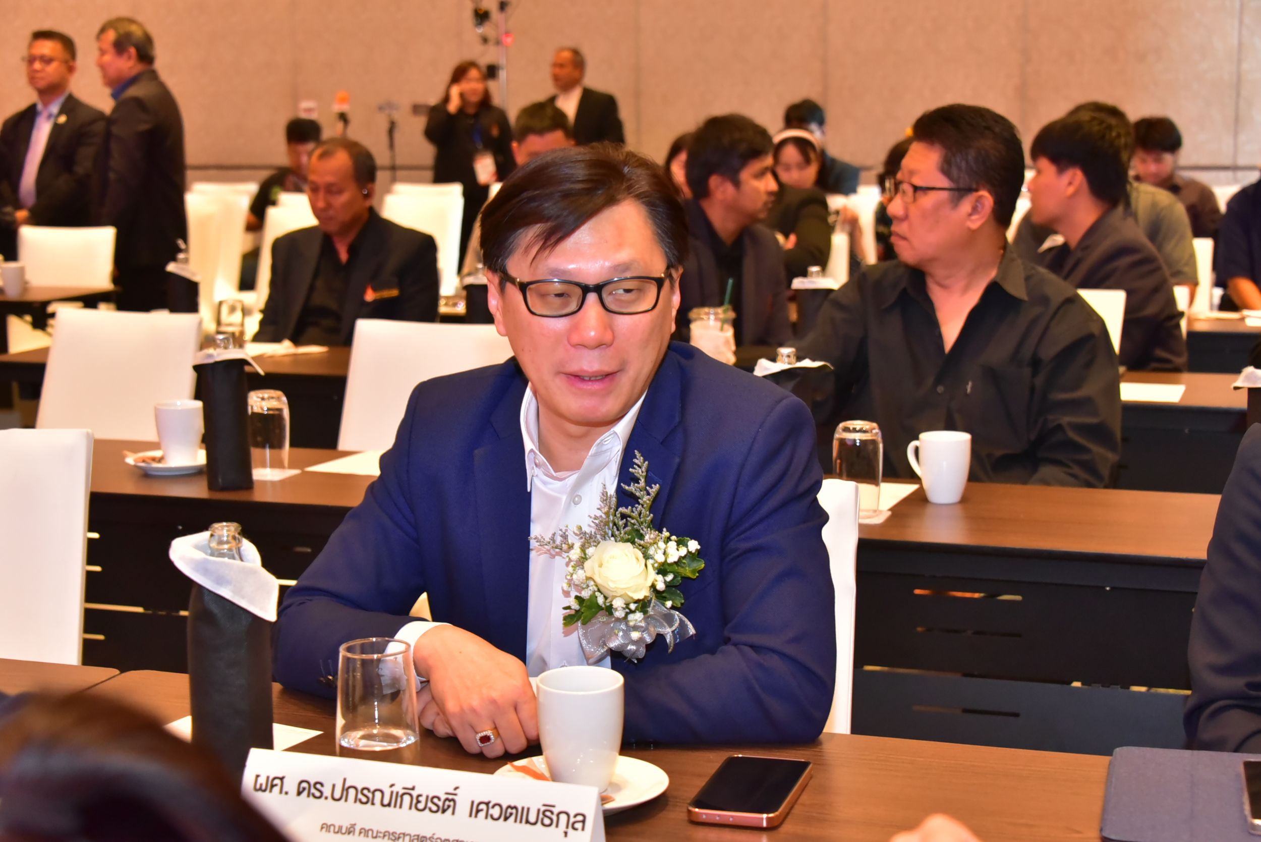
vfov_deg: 23.4
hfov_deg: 34.5
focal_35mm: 58
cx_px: 630
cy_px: 421
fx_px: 2032
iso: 5000
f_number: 6.3
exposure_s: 1/125
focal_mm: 58
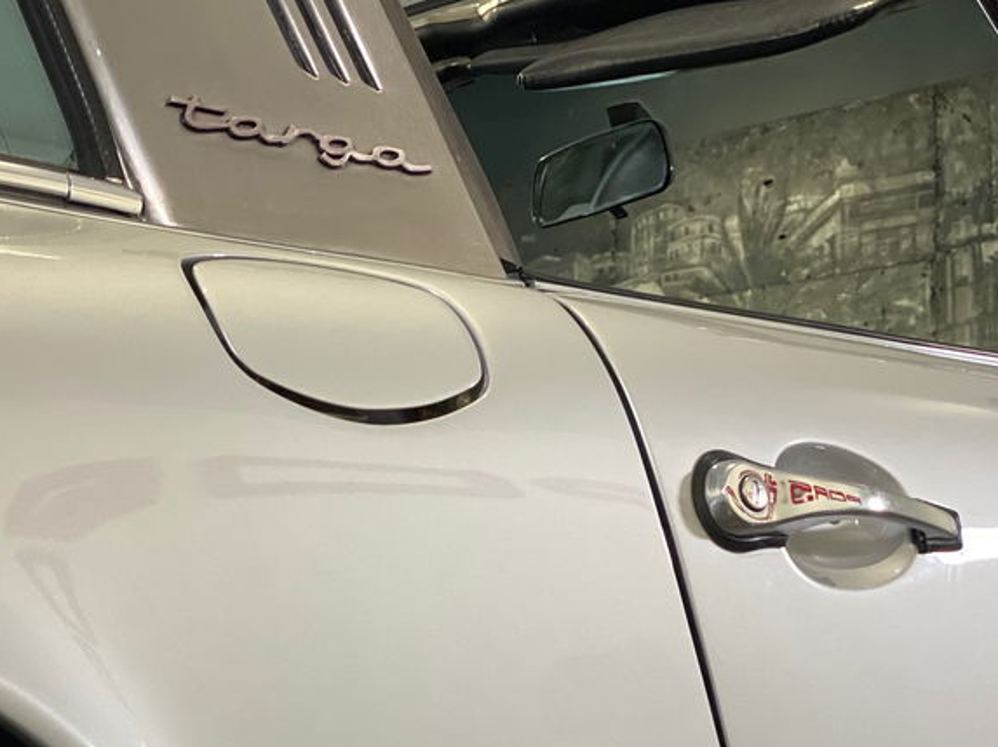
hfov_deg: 21.0
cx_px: 289
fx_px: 2680
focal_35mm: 93
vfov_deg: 15.7
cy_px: 637
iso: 160
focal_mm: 6
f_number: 2
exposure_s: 1/40
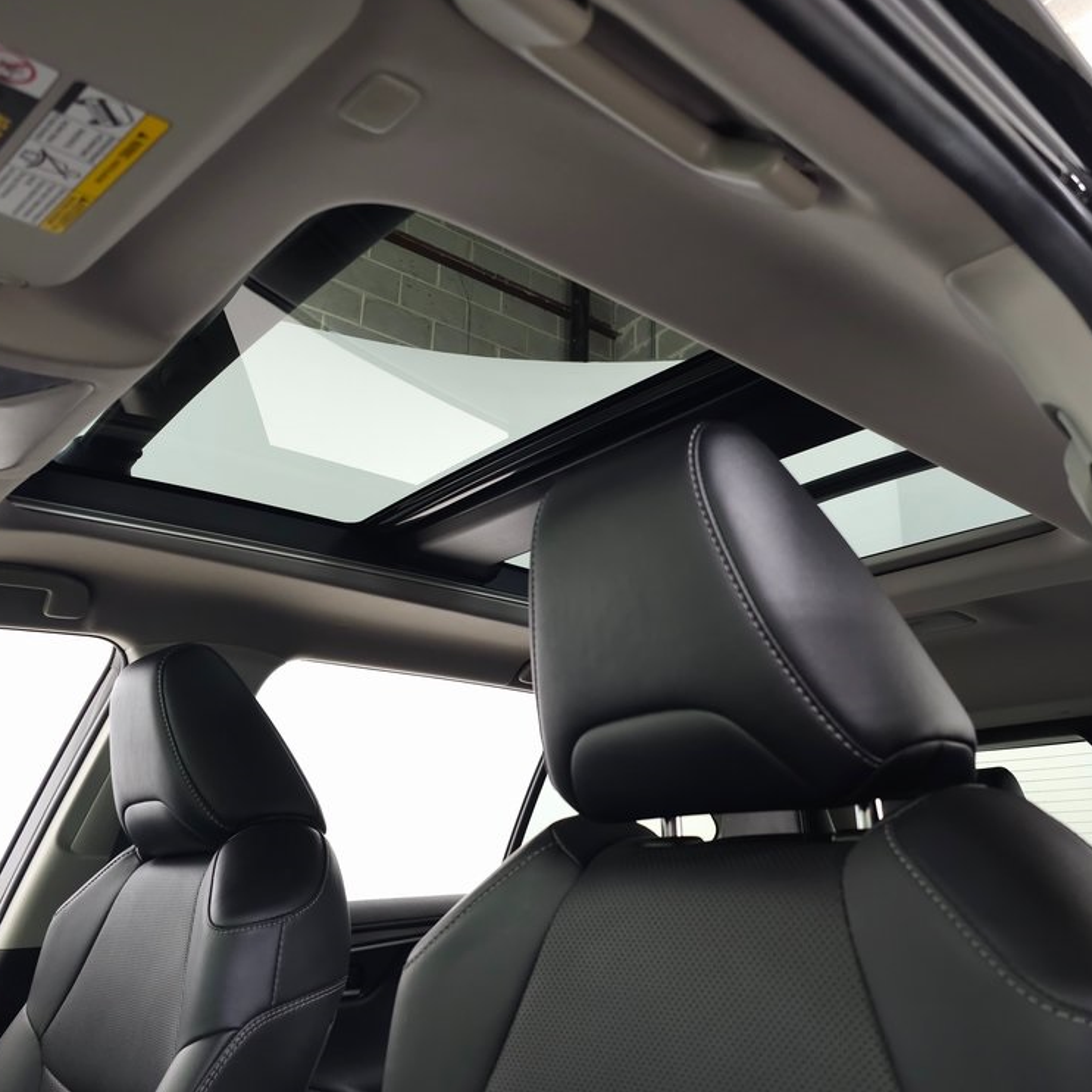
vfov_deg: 57.3
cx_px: 614
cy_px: 551
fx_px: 999
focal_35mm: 28
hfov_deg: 57.1
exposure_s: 1/60
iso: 200
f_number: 1.7
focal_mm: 6.3
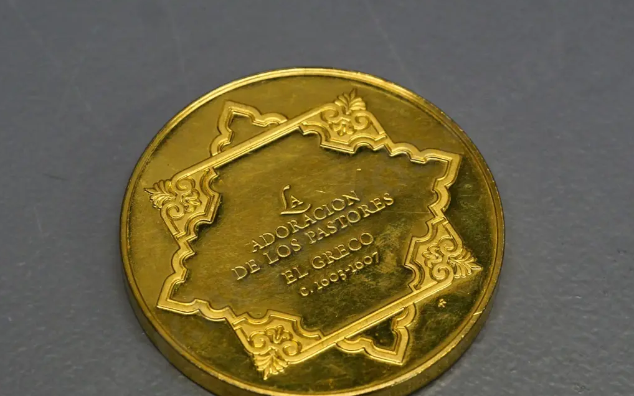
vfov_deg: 10.2
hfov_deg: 16.3
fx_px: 2211
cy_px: 232
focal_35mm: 128
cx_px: 316
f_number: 7.1
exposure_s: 1/250
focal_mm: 60
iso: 3200
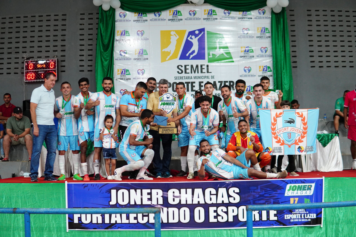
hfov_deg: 43.6
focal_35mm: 45
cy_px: 118
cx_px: 178
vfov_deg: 29.9
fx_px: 445
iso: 1600
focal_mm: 30
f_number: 1.4
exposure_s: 1/160
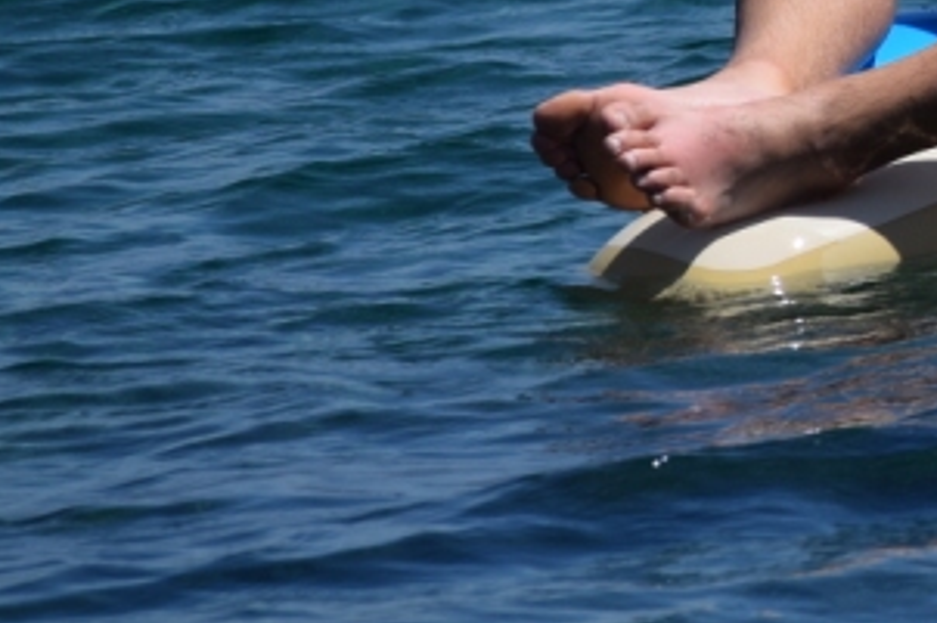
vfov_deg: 1.3
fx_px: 26481
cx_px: 1576
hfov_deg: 2.0
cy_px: -175
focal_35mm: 1018
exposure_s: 1/1000
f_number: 8
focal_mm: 200
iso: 200
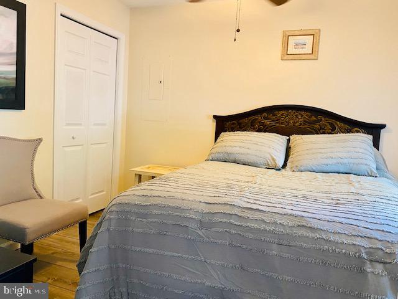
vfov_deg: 53.1
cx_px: 199
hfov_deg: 67.3
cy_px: 150
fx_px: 299
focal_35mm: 26
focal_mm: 4.25
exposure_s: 1/60
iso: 250
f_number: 1.8
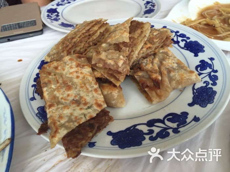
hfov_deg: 61.7
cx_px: 115
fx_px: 193
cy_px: 86
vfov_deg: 48.2
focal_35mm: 29
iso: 32
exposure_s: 1/130
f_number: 2.2
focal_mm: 4.15
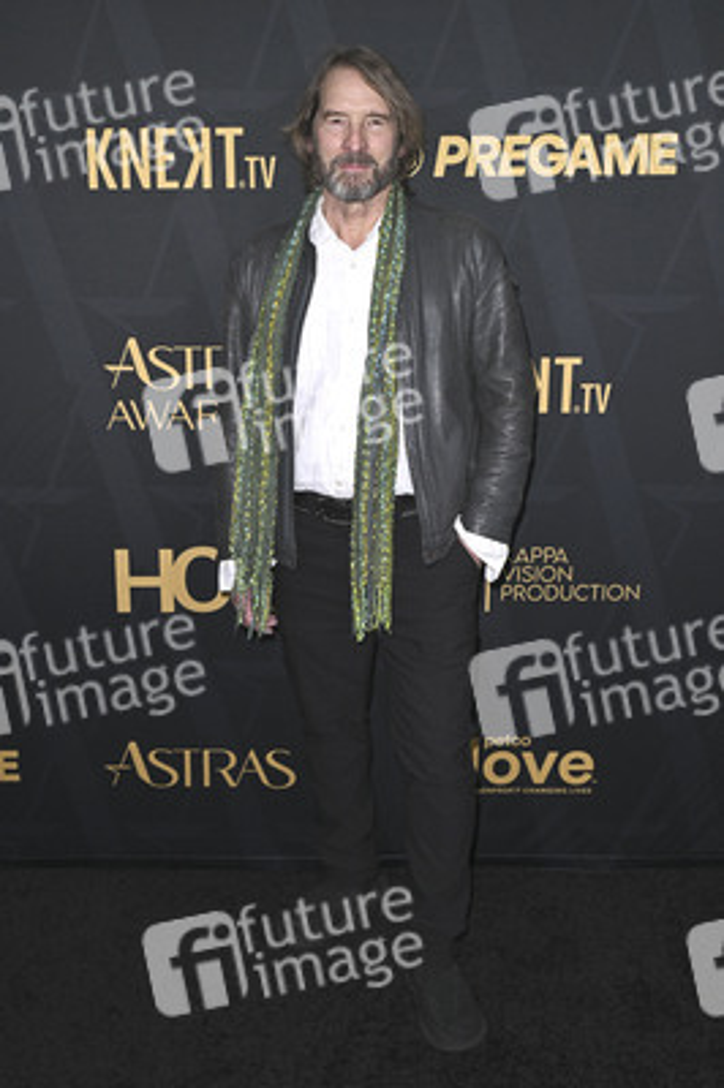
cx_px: 362
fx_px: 1148
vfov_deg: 50.7
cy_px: 544
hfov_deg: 35.0
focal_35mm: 38
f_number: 5.6
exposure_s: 1/320
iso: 2000
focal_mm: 38
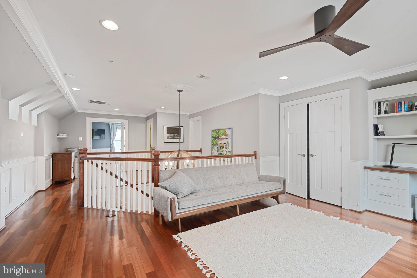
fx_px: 180
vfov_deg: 75.5
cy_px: 139
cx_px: 208
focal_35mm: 16
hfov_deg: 98.5
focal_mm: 15.5
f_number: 9
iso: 200
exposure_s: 1/1.3
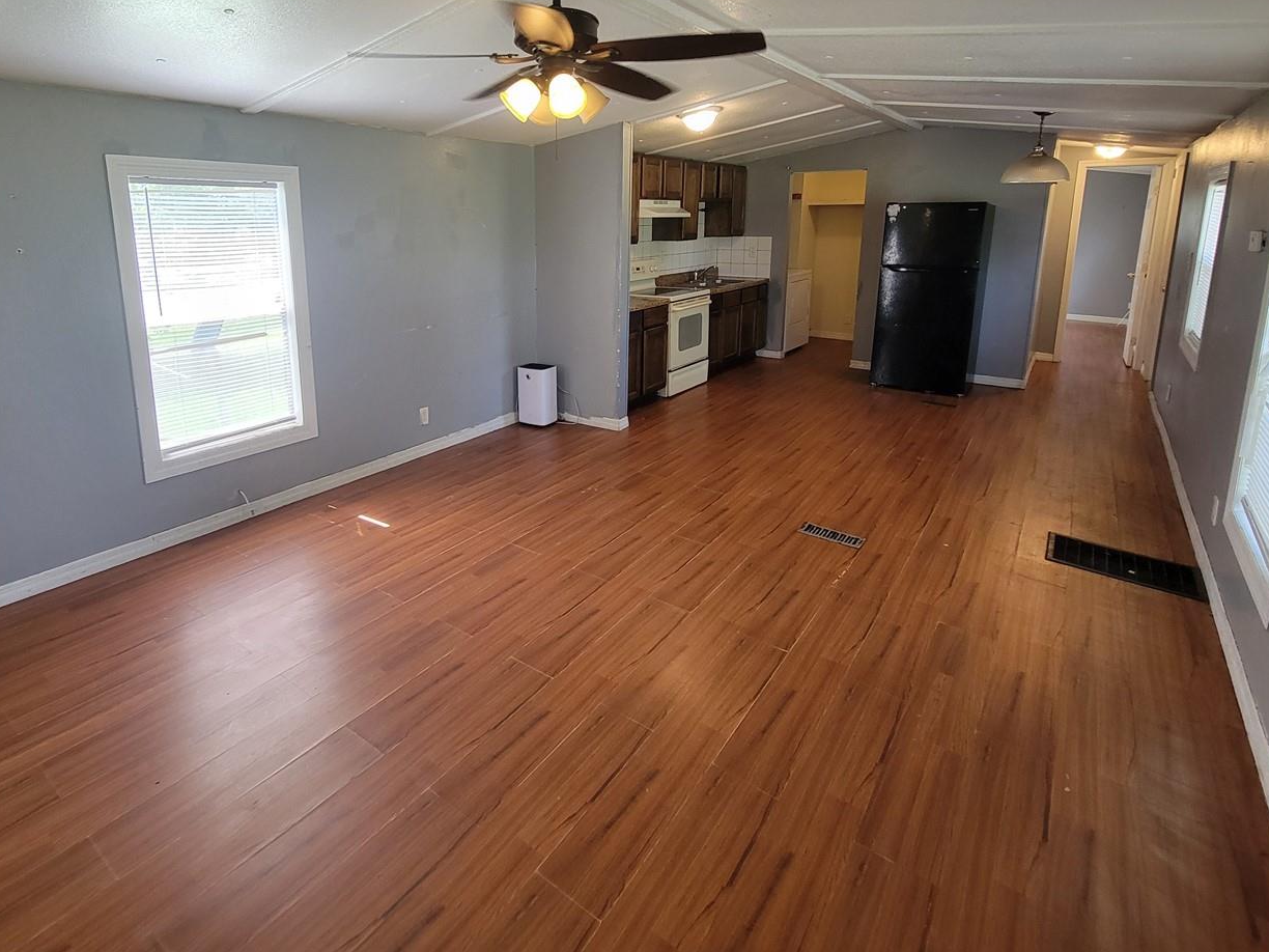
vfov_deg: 73.3
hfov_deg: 90.3
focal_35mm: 17
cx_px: 537
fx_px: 623
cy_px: 347
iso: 125
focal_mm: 2.2
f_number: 2.2
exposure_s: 1/60
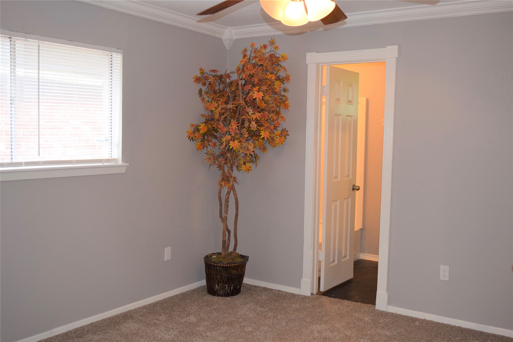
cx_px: 256
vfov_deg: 36.9
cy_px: 171
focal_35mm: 36
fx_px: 513
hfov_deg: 53.1
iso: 800
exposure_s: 1/100
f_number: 5
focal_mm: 24
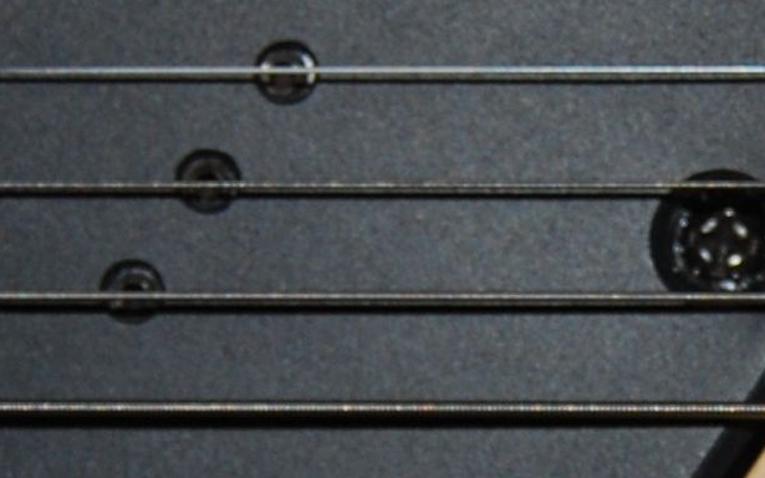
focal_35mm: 212
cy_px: 439
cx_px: 719
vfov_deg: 6.2
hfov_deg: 9.8
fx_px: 4419
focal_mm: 22
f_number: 3.8
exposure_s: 1/60
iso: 200
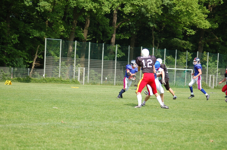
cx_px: 114
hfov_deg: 13.7
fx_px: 944
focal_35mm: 150
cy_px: 75
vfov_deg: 9.1
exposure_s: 1/1000
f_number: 4.2
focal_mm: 100
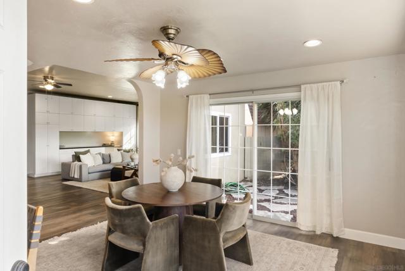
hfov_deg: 76.0
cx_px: 202
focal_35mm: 23
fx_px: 259
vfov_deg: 55.2
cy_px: 136
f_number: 22
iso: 500
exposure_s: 1/2
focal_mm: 23
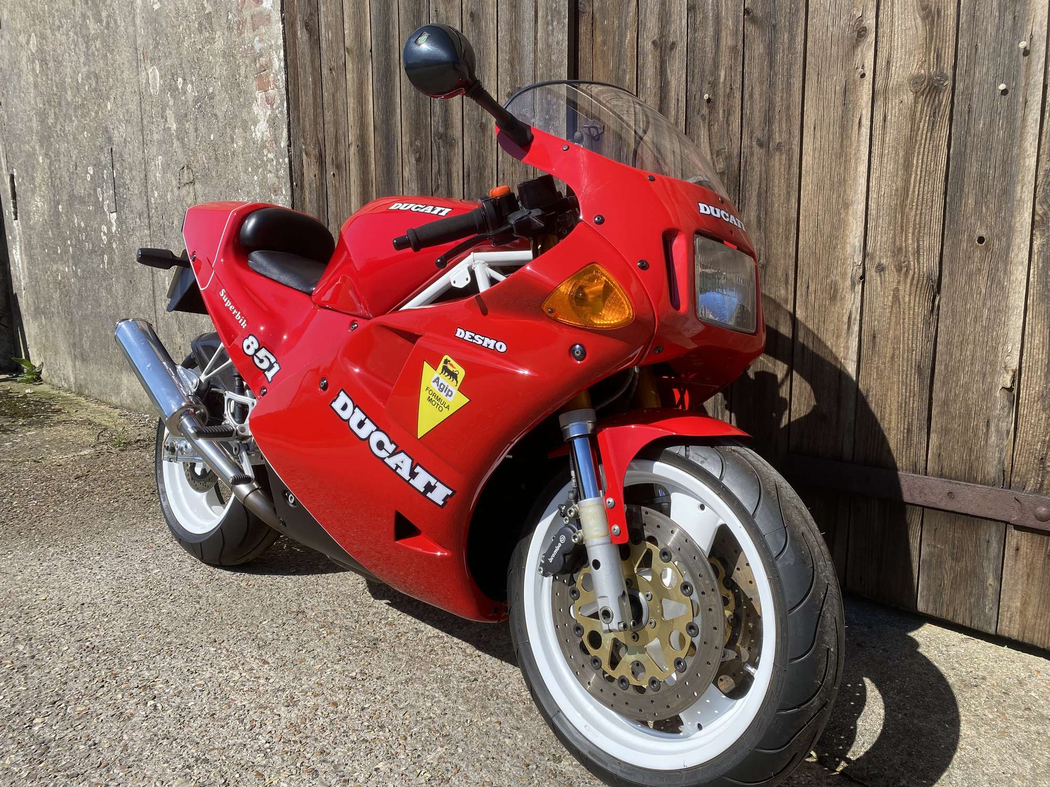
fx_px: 789
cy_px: 394
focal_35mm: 26
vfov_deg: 53.1
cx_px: 525
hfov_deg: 67.3
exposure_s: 1/2410
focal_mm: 4.25
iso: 32
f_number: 1.8
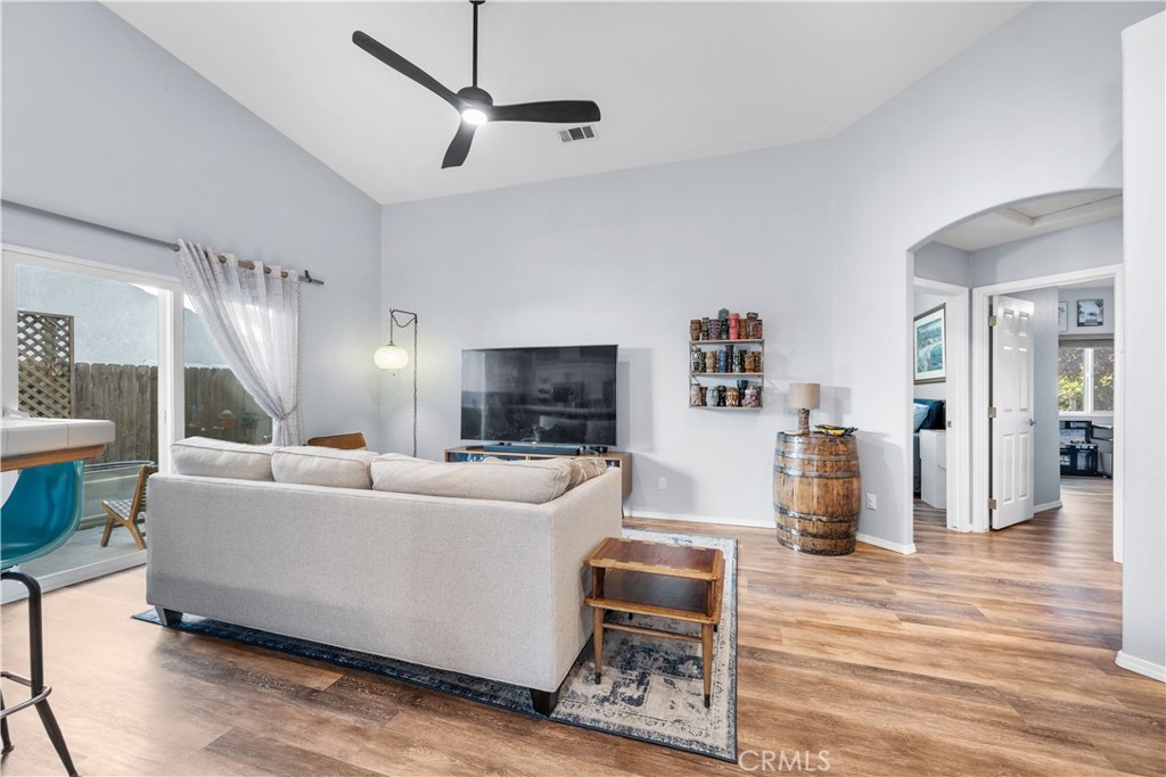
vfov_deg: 81.2
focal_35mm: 14
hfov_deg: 104.2
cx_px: 583
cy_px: 388
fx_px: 453
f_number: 8
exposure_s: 1.3
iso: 100
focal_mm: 14
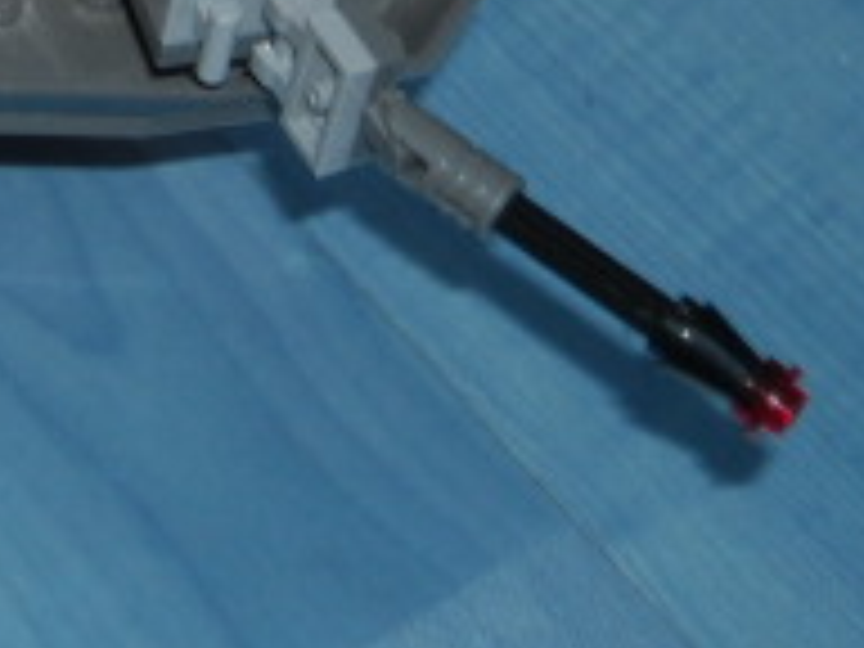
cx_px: -234
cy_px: -288
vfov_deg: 9.8
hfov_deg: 13.0
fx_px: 3669
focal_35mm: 147
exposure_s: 1/60
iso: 64
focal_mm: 7.1
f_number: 3.1
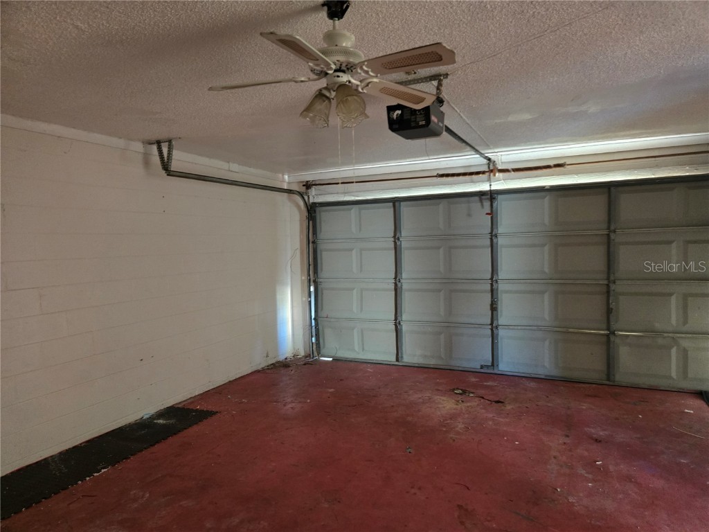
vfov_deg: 58.9
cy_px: 266
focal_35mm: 23
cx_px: 354
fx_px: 471
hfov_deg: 73.9
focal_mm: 5.4
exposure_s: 1/60
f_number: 1.8
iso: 640
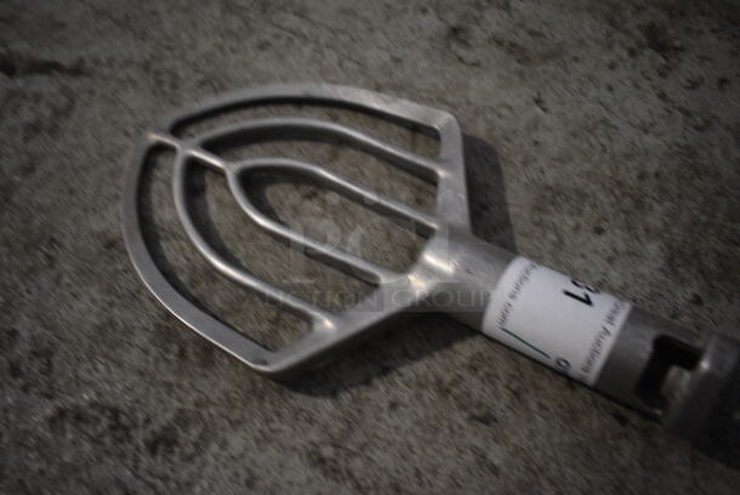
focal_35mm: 30
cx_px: 370
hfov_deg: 61.9
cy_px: 248
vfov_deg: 43.7
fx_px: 617
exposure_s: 1/125
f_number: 3.5
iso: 1400
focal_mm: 20
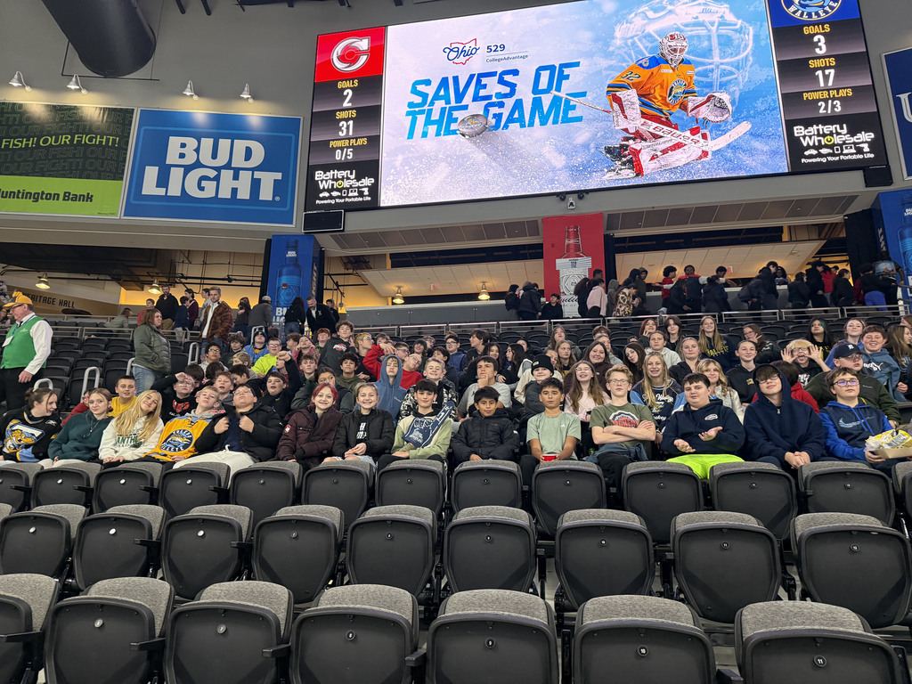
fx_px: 632
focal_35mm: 24
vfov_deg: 56.8
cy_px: 342
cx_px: 456
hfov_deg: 71.6
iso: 320
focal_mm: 6.76
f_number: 1.78
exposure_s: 1/120
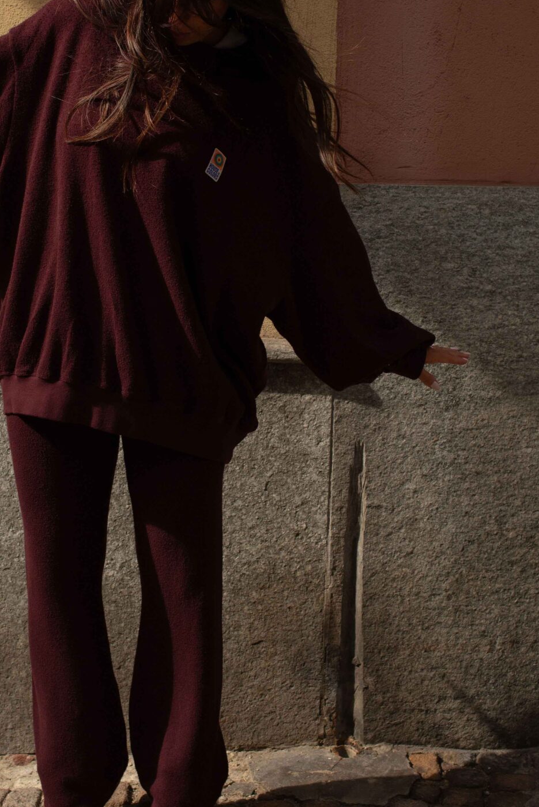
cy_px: 274
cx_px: 151
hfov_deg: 21.1
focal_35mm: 64
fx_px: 1435
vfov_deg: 31.2
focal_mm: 35
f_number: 5.6
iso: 320
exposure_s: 1/800
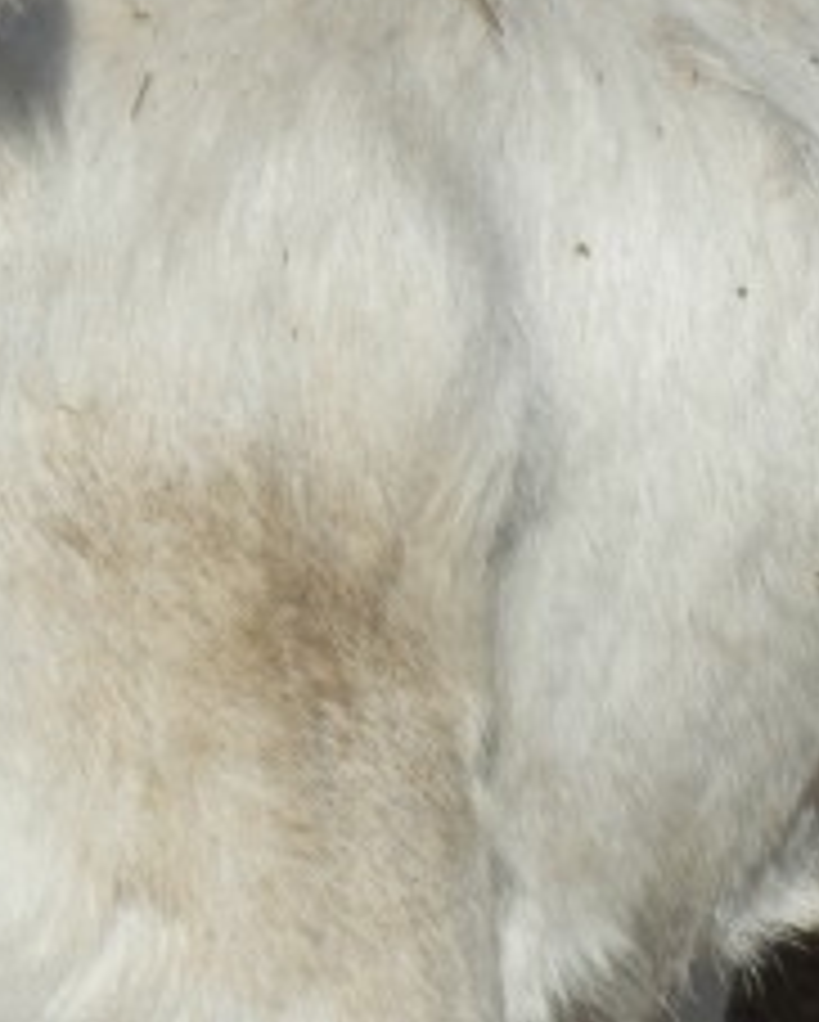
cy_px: 360
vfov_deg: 3.7
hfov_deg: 3.0
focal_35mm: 523
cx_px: 189
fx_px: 15825
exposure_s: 1/500
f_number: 5.9
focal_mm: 26.9
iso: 80
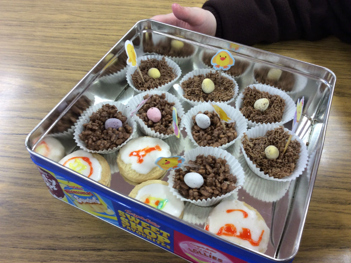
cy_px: 132
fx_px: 324
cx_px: 176
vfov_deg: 44.1
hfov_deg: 56.9
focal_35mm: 32
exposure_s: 1/24
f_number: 2.4
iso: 40
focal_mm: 3.3
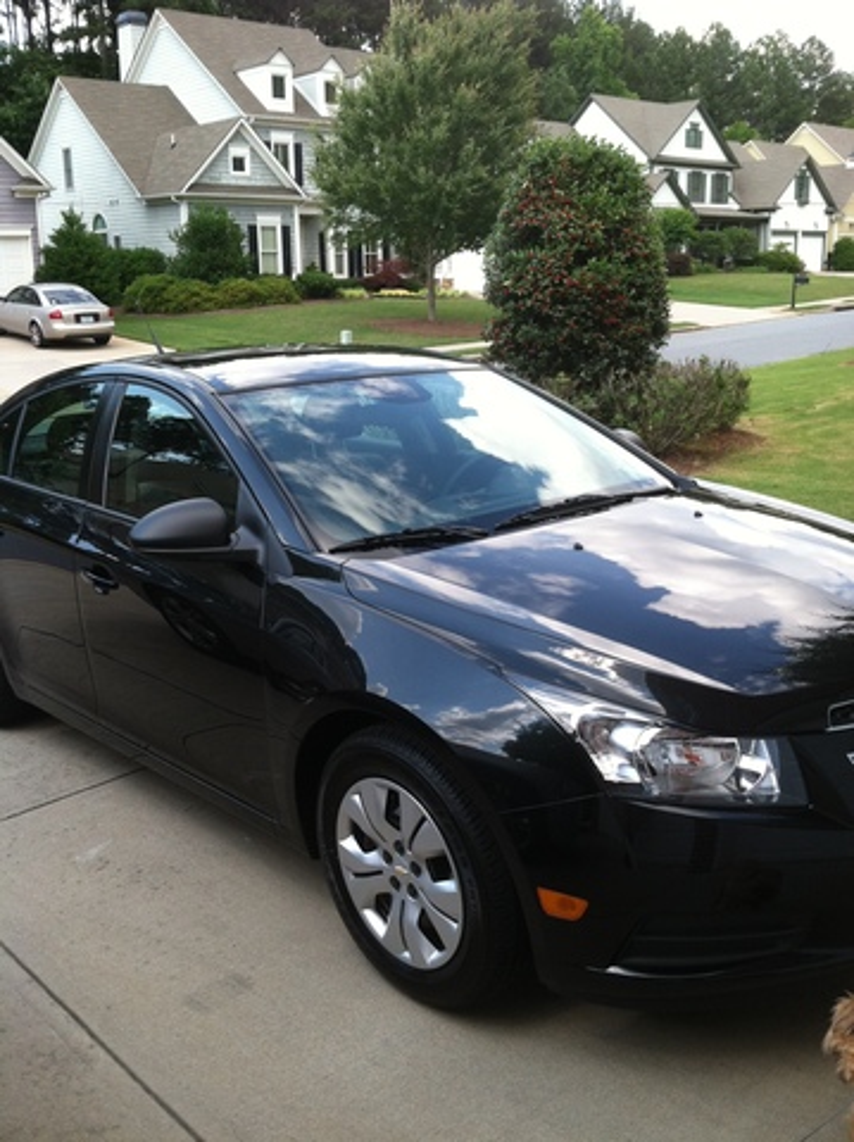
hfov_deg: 40.6
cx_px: 427
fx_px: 1153
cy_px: 571
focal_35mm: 35
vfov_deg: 52.7
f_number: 2.8
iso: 80
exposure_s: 1/280
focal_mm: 3.85
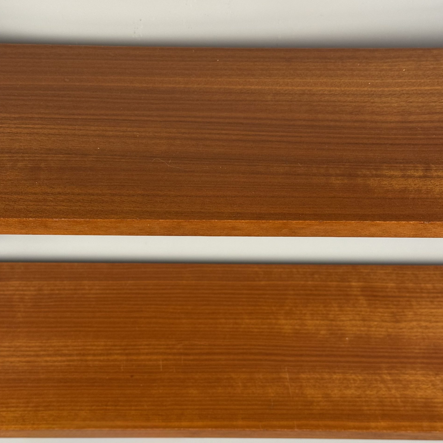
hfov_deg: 30.0
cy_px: 228
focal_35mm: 57
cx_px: 221
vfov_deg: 30.0
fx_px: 825
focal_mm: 6.76
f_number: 1.78
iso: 100
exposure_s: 1/50
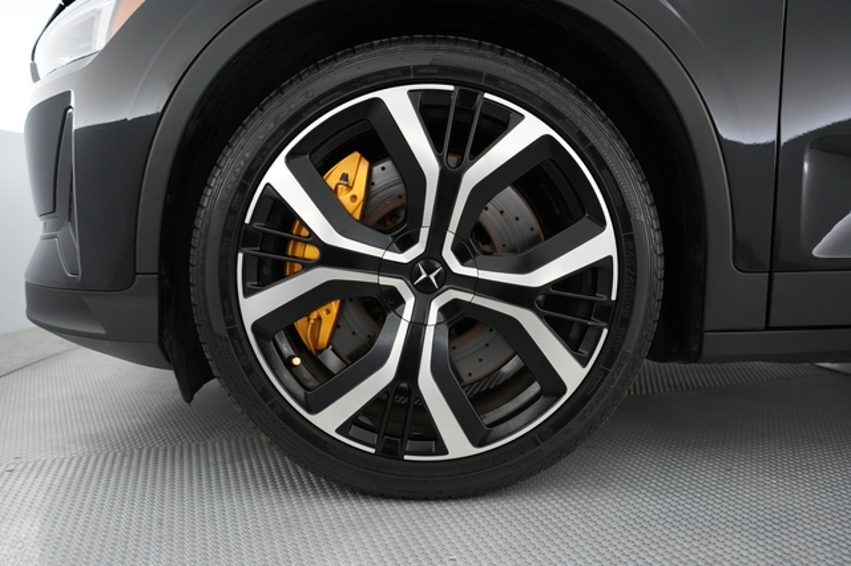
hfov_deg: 65.5
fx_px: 662
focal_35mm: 28
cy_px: 283
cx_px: 426
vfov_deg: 46.4
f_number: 3.5
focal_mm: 28
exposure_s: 1/160
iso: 5000
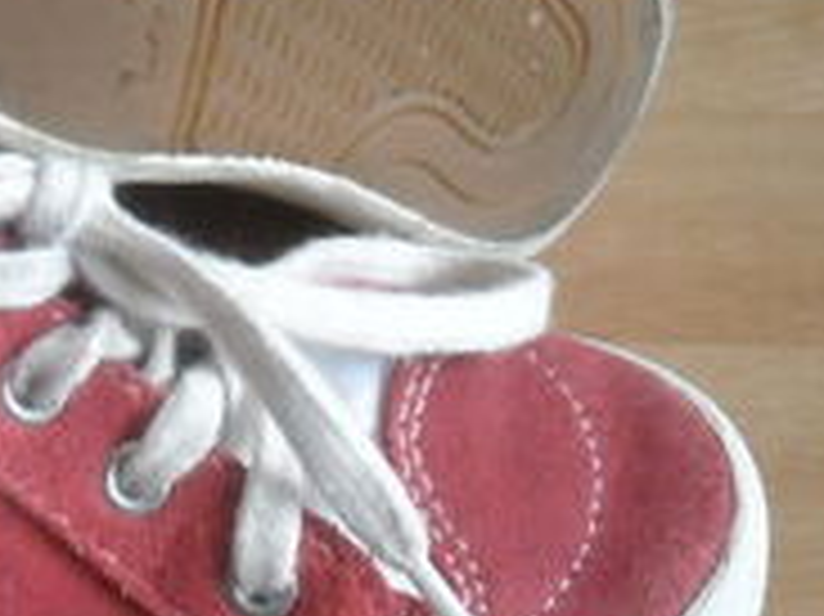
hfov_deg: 20.9
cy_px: 202
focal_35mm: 92
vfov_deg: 16.0
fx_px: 2189
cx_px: 104
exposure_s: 1/218
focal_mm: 5.7
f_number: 2.8
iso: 590
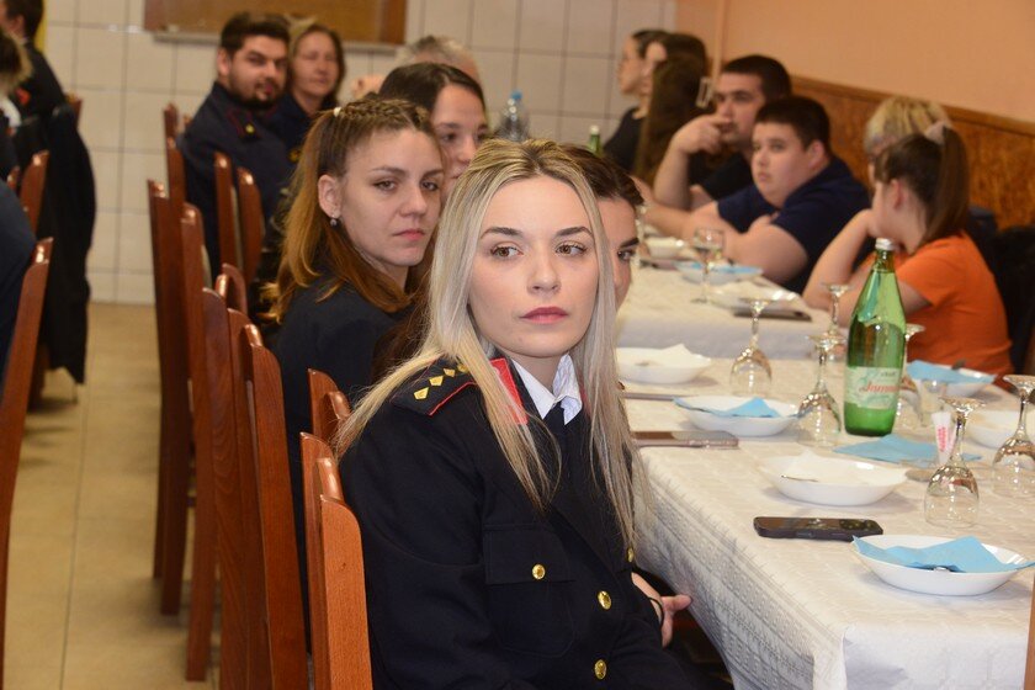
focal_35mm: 90
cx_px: 518
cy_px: 345
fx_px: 2587
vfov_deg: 15.2
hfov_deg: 22.6
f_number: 8
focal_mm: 90
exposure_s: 1/60
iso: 2000
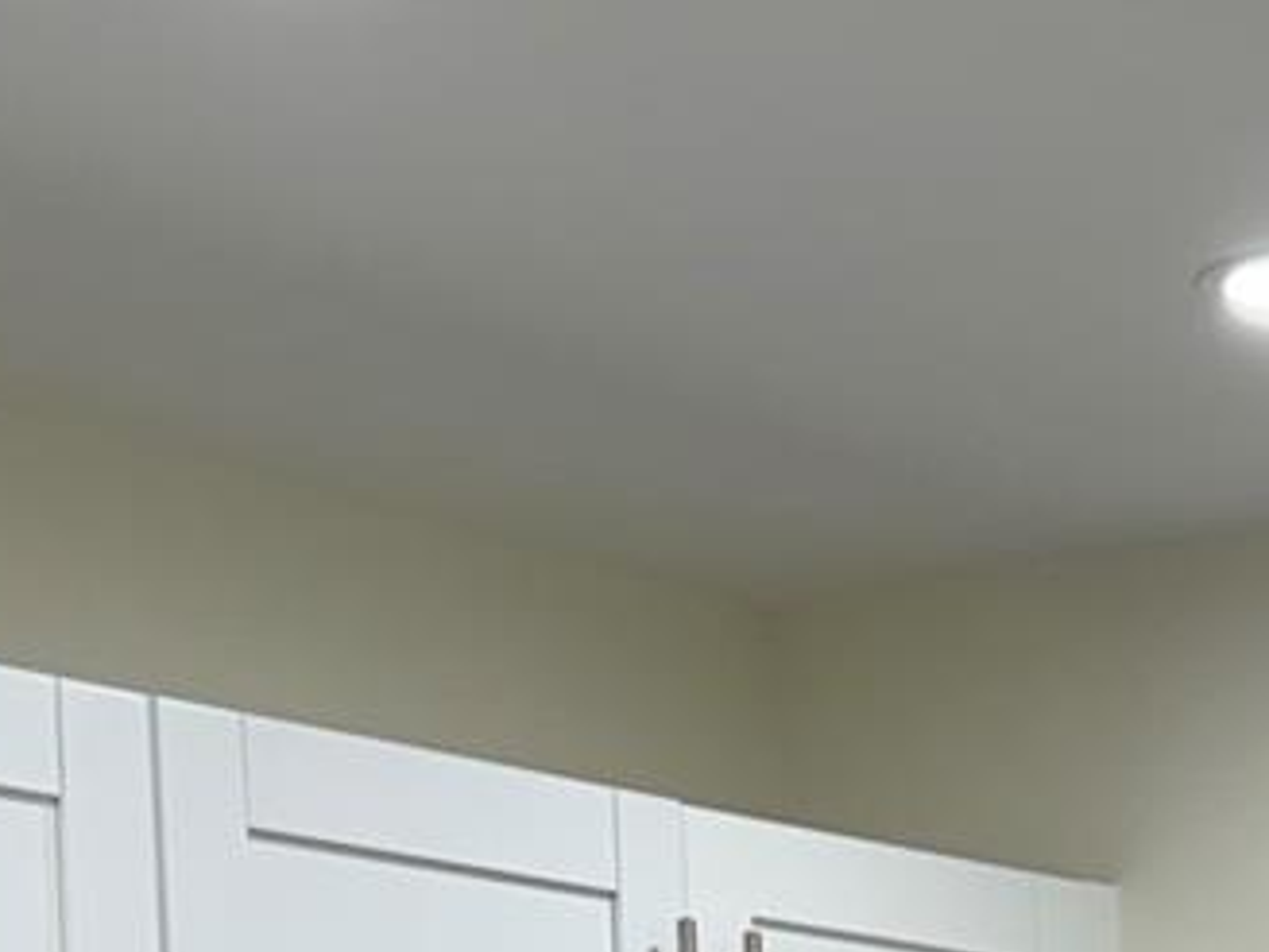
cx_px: 1308
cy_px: 2067
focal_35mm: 117
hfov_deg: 16.4
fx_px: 4289
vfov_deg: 11.2
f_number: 1.78
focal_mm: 6.86
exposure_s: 1/120
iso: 80
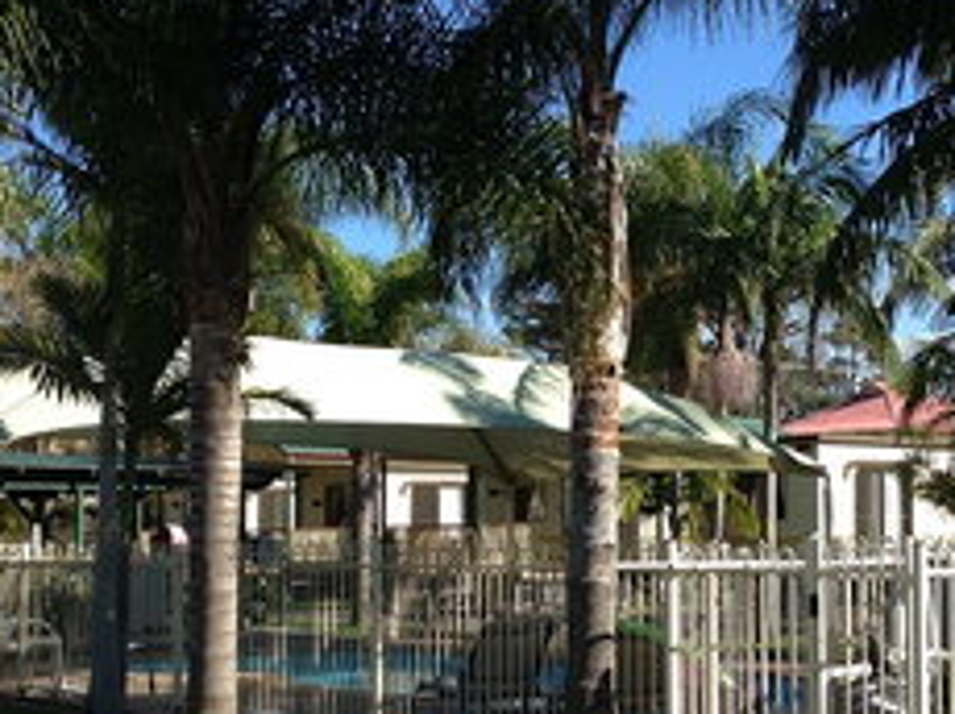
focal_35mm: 69
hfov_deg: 28.1
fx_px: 1902
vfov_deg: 21.2
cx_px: 556
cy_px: 494
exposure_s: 1/935
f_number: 2.4
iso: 50
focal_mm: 4.12
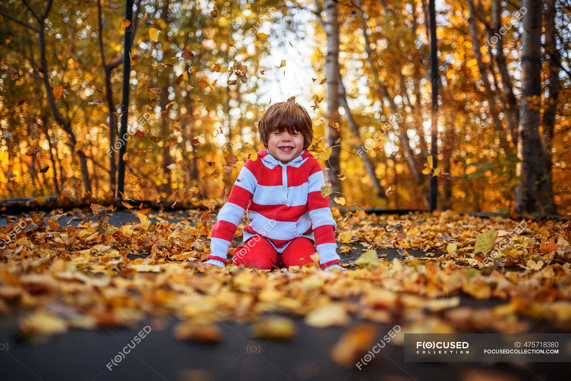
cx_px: 286
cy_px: 190
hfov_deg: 54.4
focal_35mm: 35
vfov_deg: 37.9
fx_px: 555
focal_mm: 35
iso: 640
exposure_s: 1/1600
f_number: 1.4
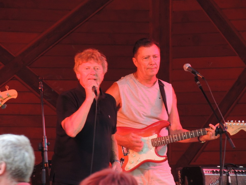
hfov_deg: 3.6
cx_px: 123
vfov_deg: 2.7
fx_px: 3910
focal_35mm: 550
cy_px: 92
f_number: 4.9
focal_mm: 98.1
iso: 800
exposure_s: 1/20
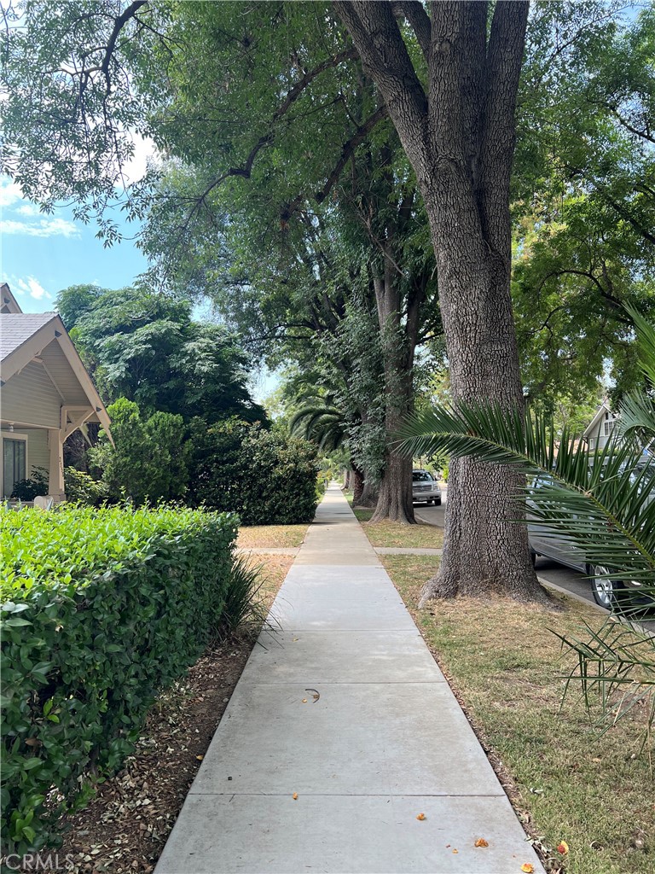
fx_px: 656
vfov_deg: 67.3
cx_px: 328
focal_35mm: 26
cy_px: 437
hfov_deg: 53.1
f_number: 1.5
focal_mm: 5.7
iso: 50
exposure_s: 1/588
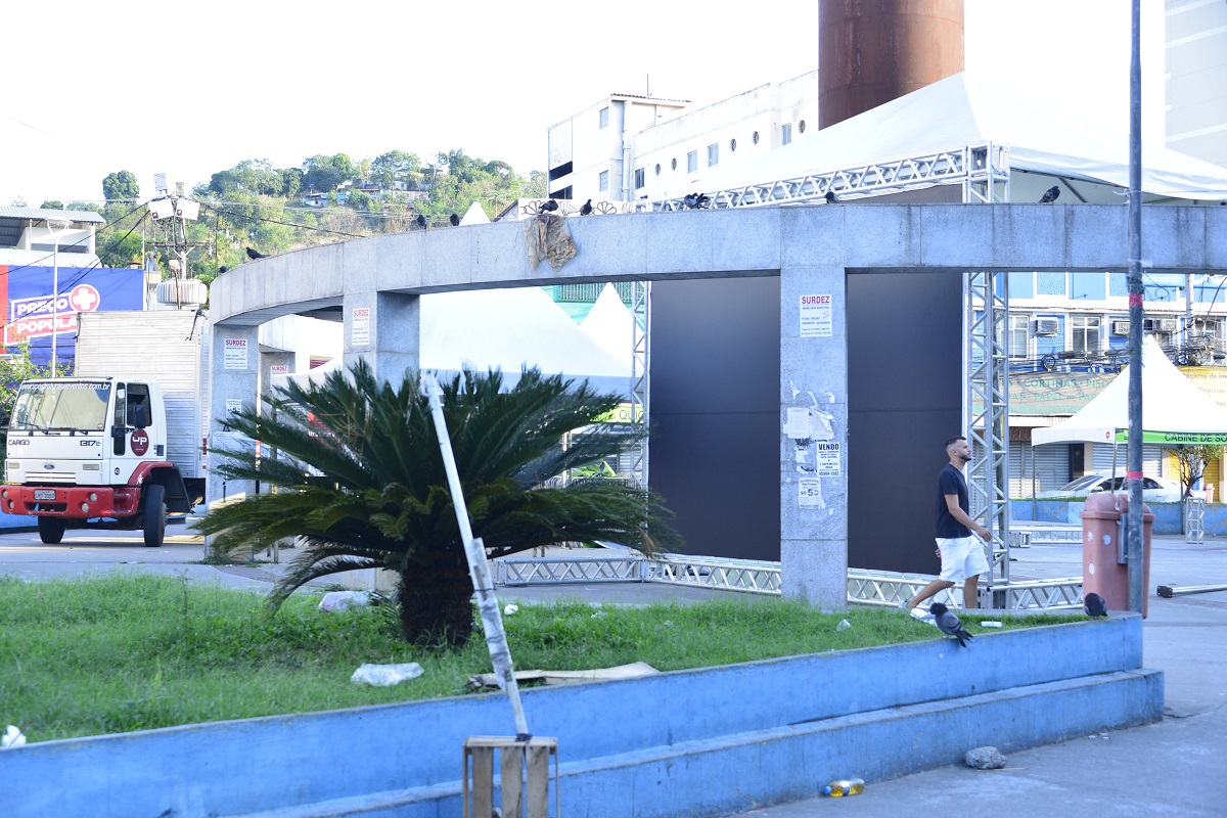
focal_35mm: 48
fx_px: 1636
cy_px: 409
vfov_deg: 28.1
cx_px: 614
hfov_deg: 41.1
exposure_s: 1/250
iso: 720
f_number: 5
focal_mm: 48
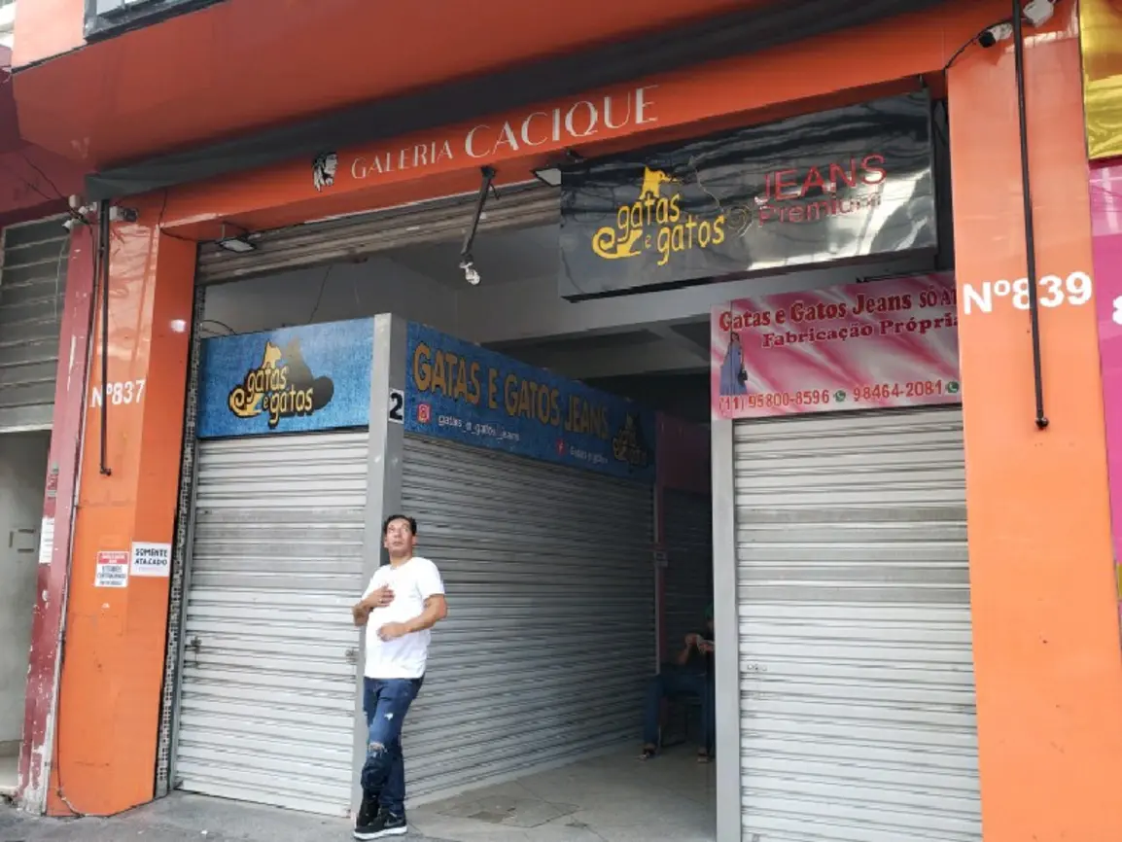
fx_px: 843
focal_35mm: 26
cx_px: 561
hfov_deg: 67.3
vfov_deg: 53.1
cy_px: 421
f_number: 2.4
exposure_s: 1/60.2
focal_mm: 4.3
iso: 100
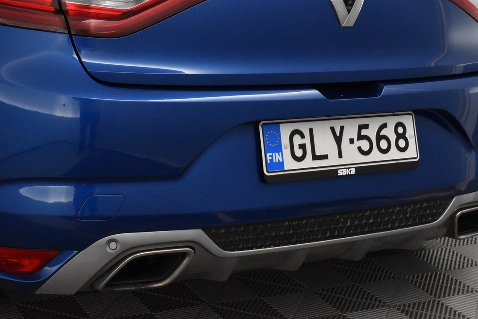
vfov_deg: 18.8
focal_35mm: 72
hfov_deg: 28.0
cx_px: 183
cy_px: 84
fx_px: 956
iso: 3200
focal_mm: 30
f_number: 6.3
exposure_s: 1/160
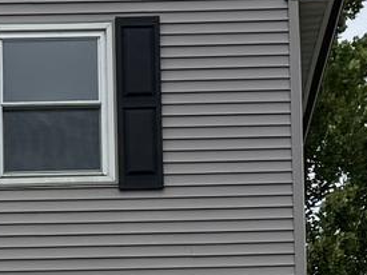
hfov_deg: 11.0
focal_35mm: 179
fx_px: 1897
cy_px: 518
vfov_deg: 8.0
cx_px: 109
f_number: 1.78
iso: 80
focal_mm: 6.76
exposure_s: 1/3759
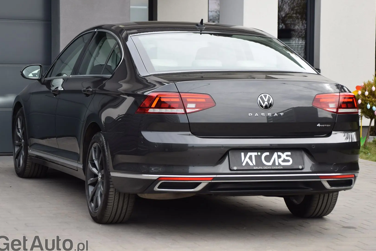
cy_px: 111
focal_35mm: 120
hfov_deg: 17.1
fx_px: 1253
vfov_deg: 11.4
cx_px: 193
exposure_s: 1/400
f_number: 5
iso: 320
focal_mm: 68
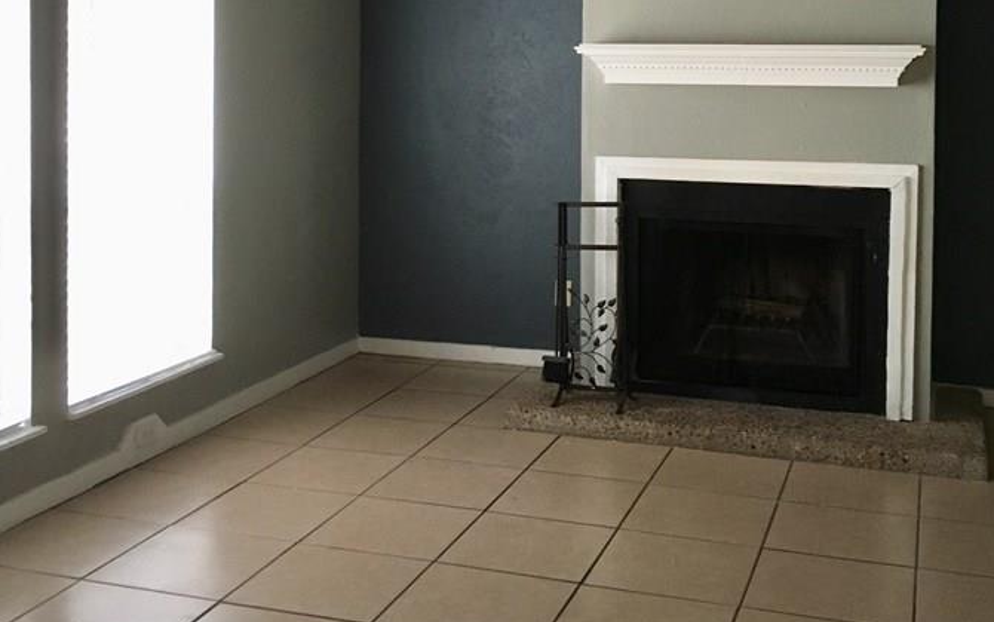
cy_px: 92
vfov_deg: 26.7
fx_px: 1273
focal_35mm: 47
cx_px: 510
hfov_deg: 42.6
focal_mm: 4.15
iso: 200
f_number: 2.2
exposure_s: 1/15
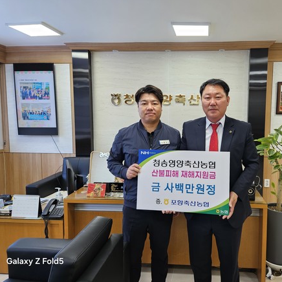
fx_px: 258
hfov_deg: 56.4
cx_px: 182
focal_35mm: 28
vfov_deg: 57.3
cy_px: 138
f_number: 1.8
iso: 100
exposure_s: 1/120
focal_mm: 5.4
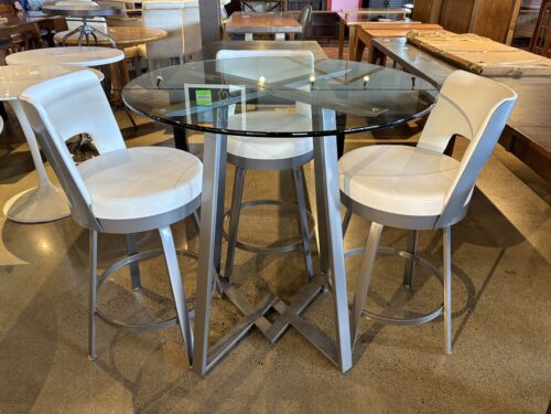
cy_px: 207
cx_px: 276
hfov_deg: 67.3
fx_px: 414
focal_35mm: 26
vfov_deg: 53.1
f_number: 1.6
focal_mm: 5.96
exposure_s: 1/60
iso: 160
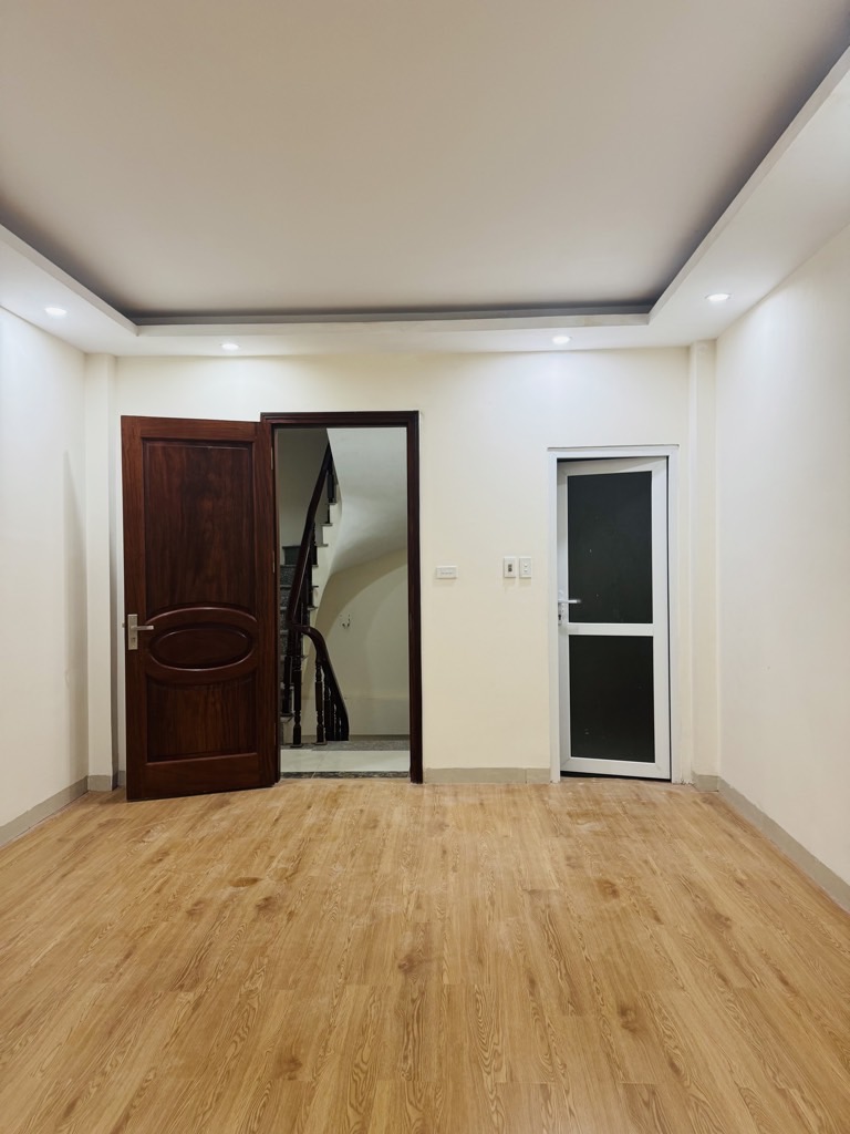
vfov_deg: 71.6
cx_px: 425
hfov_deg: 56.8
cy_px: 567
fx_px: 786
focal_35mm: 24
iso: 200
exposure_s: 1/100
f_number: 1.78
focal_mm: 6.76
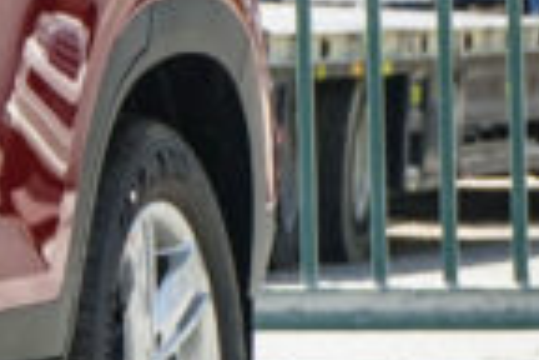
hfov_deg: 4.0
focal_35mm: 498
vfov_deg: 2.8
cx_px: -1231
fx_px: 7456
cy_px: -197
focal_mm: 70
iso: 400
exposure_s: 1/320
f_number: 9
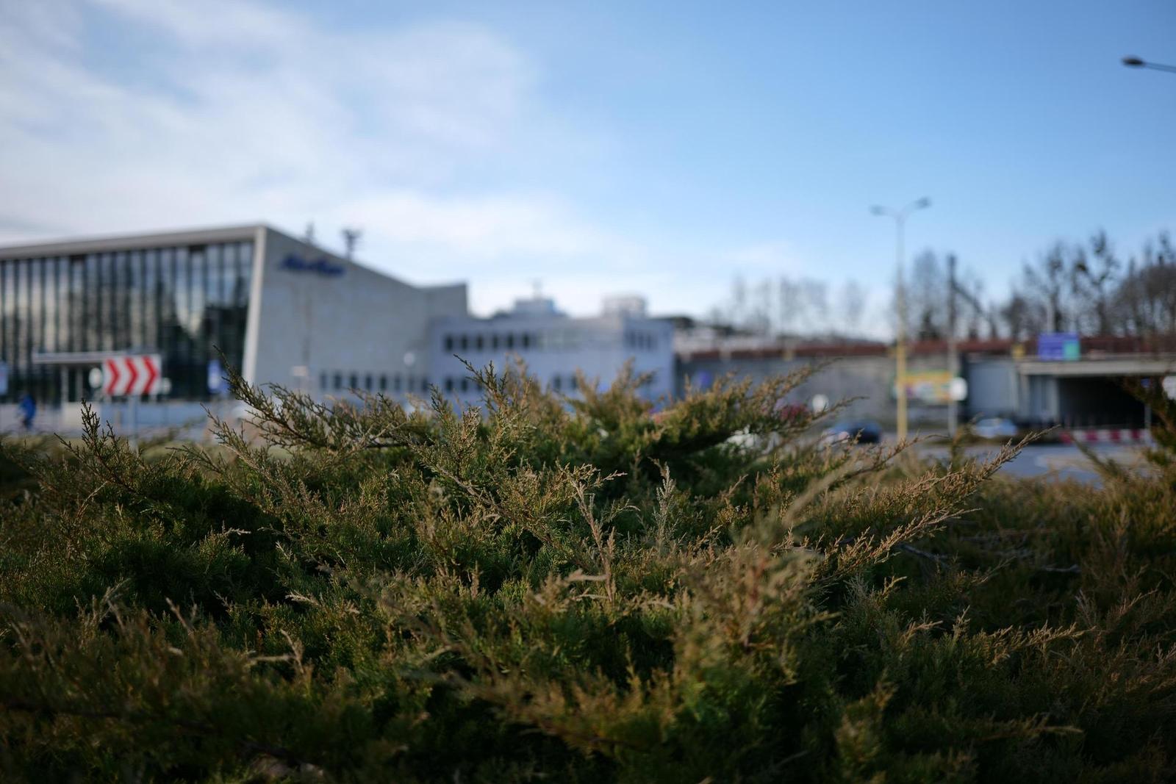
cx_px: 588
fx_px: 1143
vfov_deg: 37.9
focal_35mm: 35
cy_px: 392
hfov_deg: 54.4
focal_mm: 35
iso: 100
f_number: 1.8
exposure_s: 1/1300
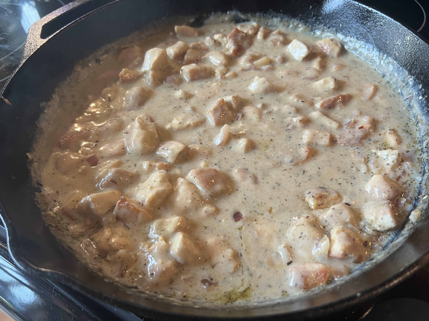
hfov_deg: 67.3
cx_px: 214
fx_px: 322
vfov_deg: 53.1
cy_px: 160
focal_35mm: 26
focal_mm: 5.7
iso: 160
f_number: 1.5
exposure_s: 1/60
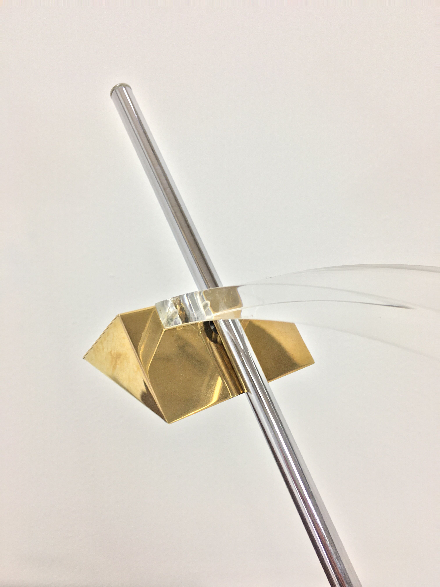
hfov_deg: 48.2
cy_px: 294
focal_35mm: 29
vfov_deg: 61.7
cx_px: 220
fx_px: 491
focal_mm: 4.15
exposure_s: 1/33
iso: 25
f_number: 2.2
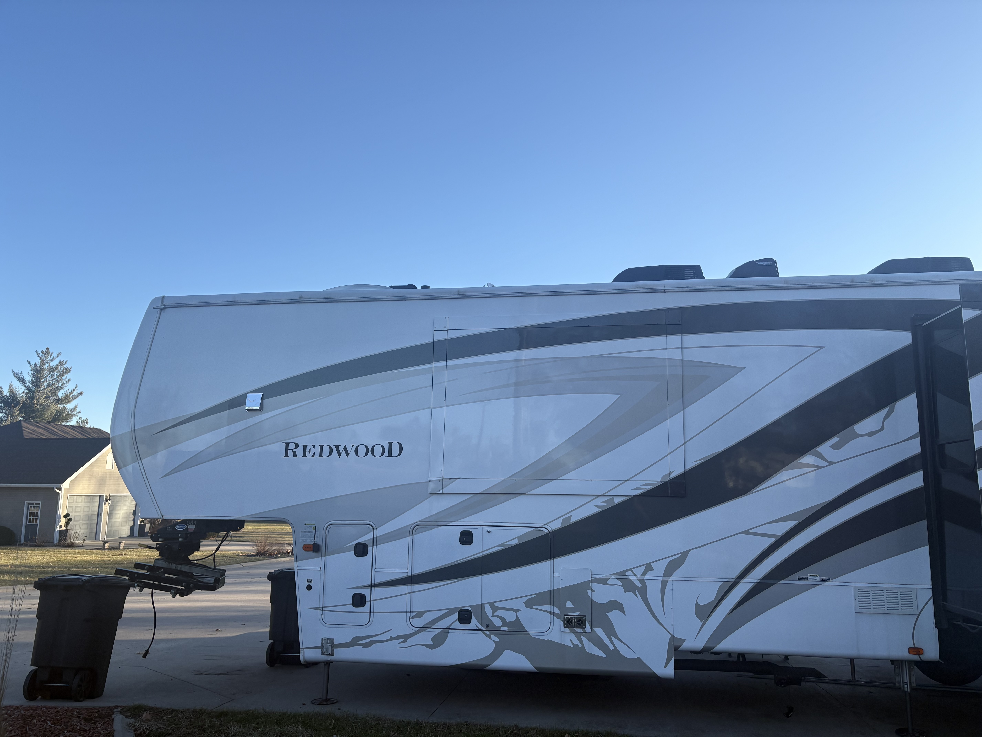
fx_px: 738
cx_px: 491
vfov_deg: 53.1
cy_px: 368
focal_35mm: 26
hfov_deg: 67.3
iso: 50
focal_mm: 5.96
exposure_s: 1/1393
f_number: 1.6
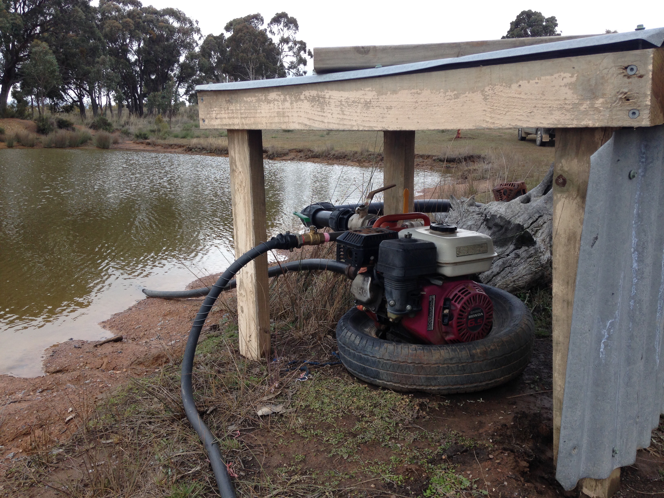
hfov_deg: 55.4
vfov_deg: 42.9
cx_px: 332
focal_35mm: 33
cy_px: 249
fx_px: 633
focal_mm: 4.12
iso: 50
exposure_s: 1/393
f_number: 2.4
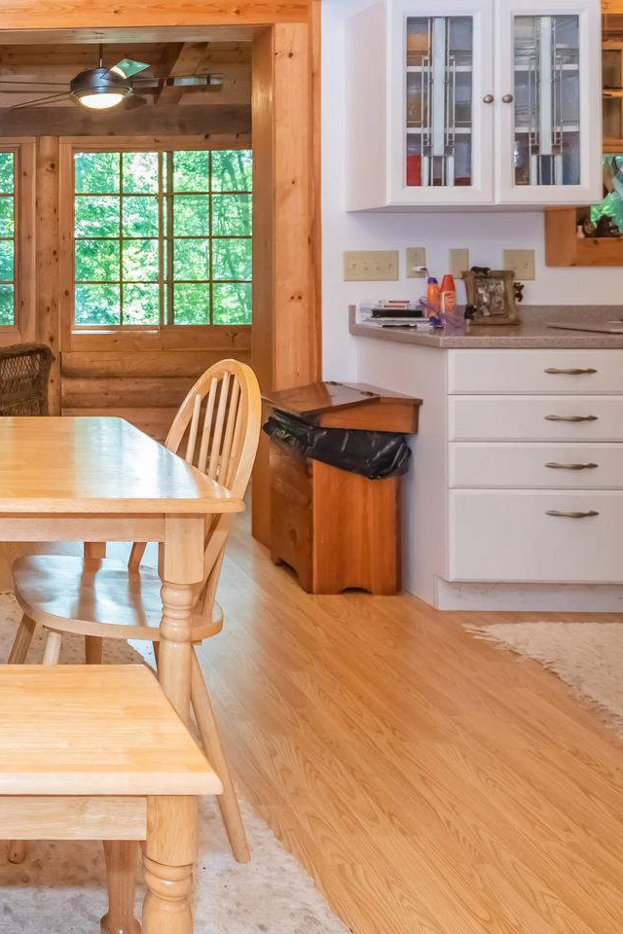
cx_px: 4
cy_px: 308
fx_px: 831
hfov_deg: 37.0
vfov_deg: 57.4
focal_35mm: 32
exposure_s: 1/60
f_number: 4
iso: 800
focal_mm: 10
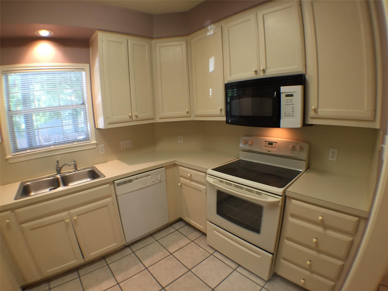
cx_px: 194
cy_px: 146
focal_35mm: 29
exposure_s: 1/30
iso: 80
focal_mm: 4.15
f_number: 2.2
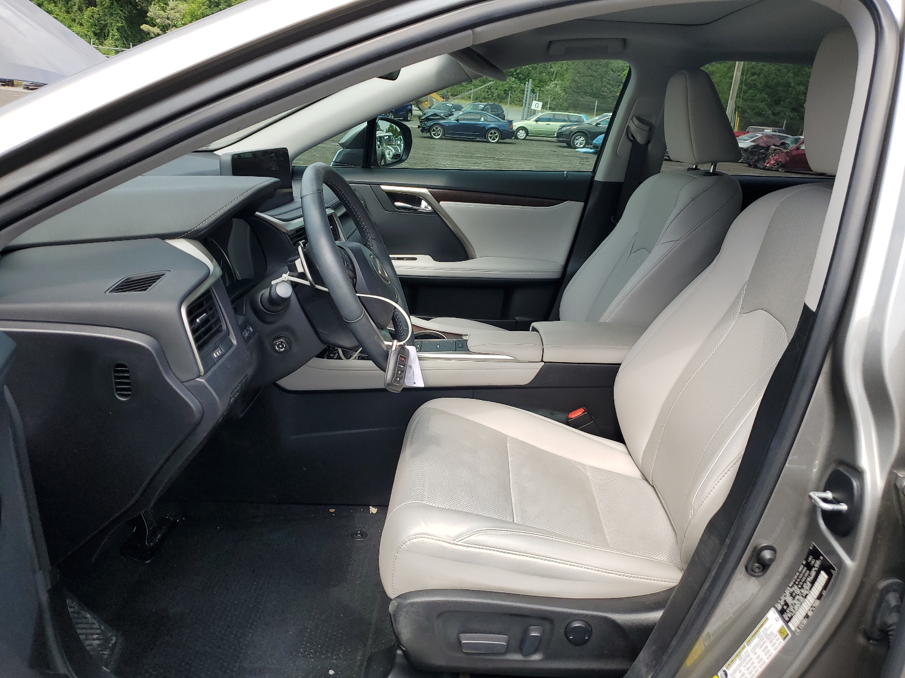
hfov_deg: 67.3
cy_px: 339
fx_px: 680
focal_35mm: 26
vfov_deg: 53.1
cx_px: 452
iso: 50
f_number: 1.5
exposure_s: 1/1000
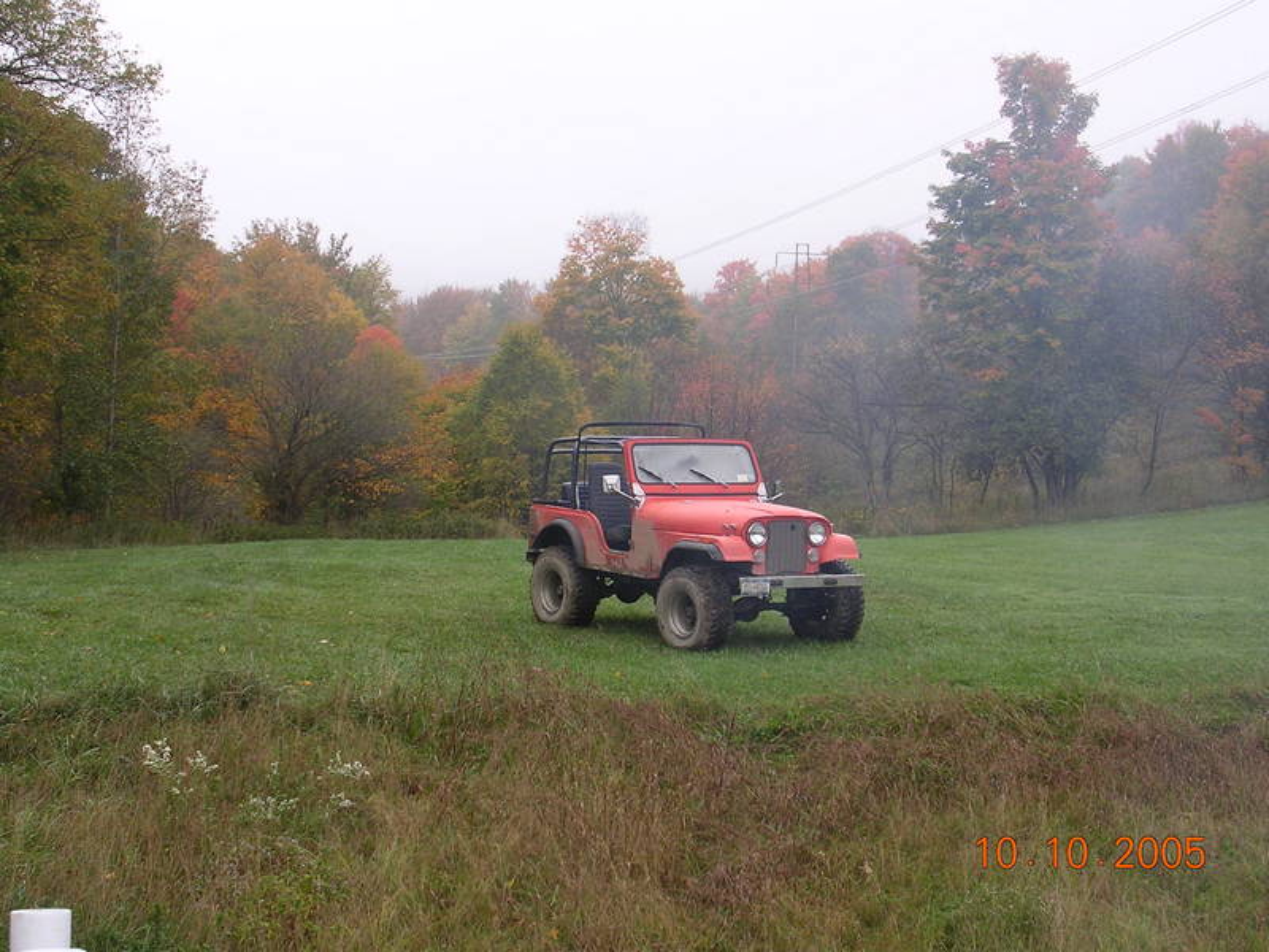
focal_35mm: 72
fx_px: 2639
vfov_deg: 20.4
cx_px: 634
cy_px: 476
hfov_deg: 27.0
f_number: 3.7
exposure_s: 1/103
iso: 100
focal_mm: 10.9
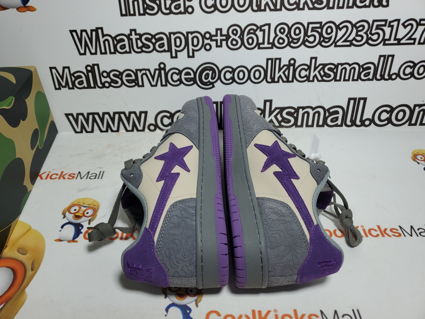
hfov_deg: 67.3
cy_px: 160
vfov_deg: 53.1
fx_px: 319
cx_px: 212
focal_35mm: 26
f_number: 1.5
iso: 50
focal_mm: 4.3
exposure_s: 1/592
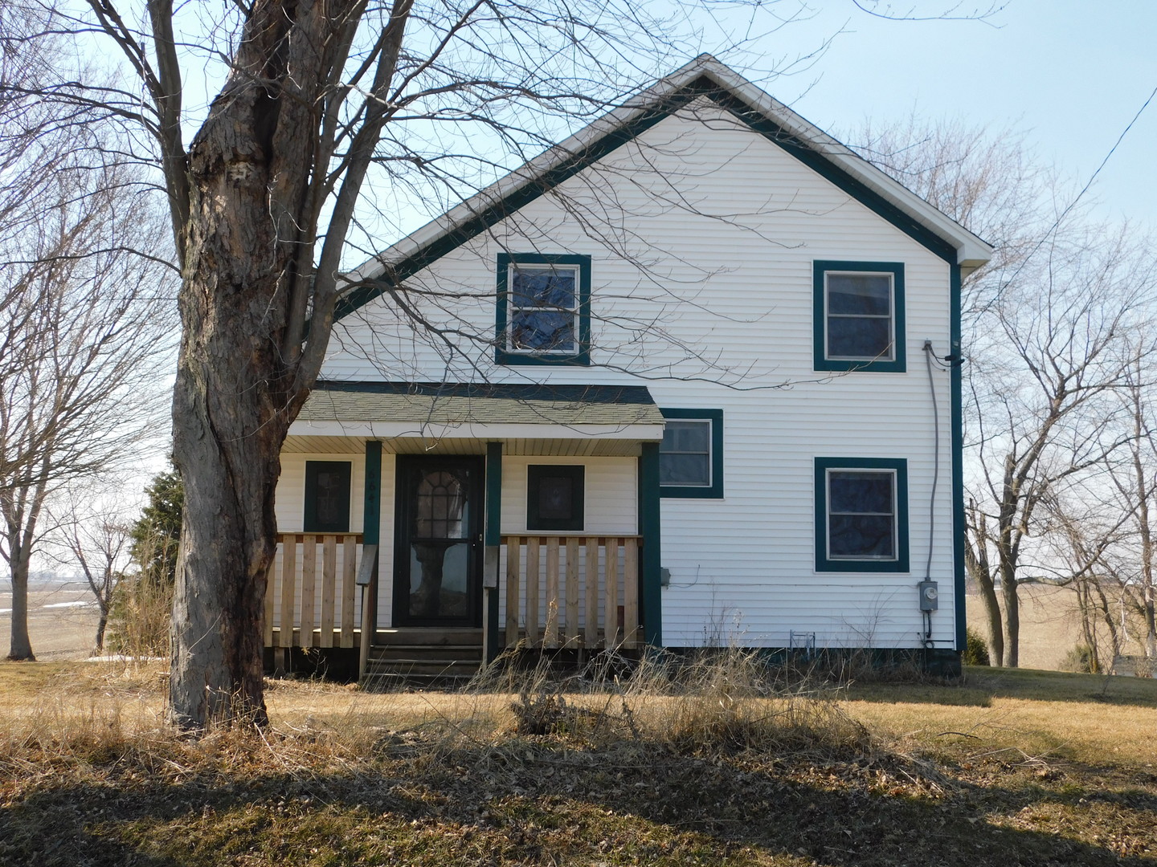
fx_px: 1337
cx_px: 578
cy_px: 434
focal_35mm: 40
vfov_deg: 36.0
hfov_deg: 46.8
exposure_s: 1/800
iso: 125
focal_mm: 7.1
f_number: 3.6
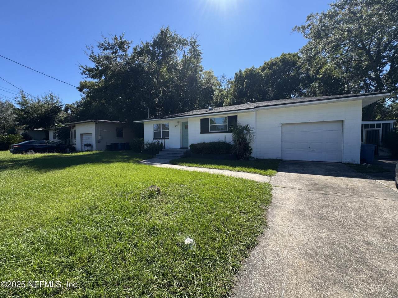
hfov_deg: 102.1
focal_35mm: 14
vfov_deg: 85.7
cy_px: 149
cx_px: 199
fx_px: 161
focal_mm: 2.22
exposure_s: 1/1256
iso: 50
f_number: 2.2
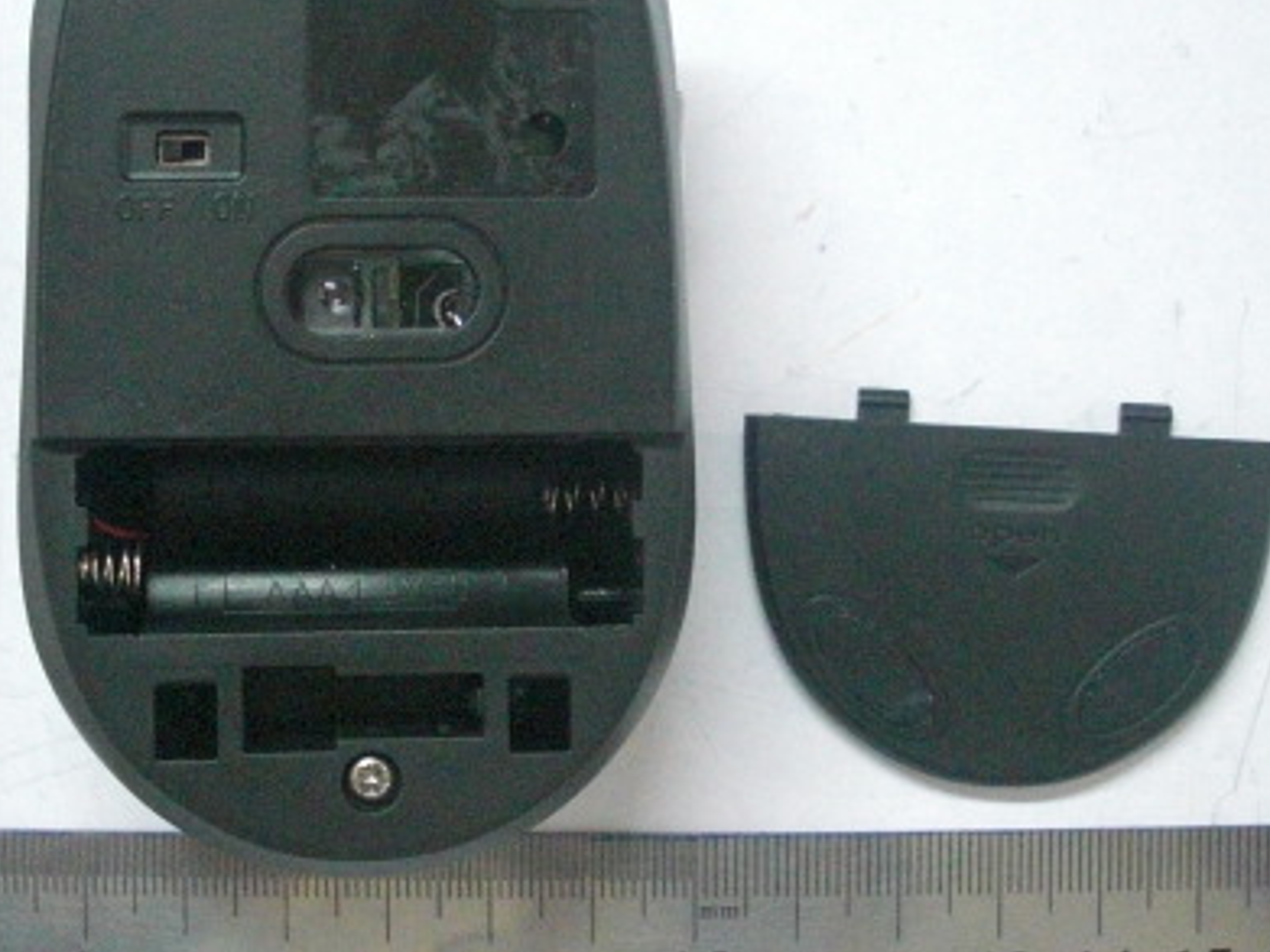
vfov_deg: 24.8
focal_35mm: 59
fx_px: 2164
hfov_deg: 32.7
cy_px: 409
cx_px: 562
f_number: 2.8
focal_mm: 6.3
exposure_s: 1/40
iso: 800
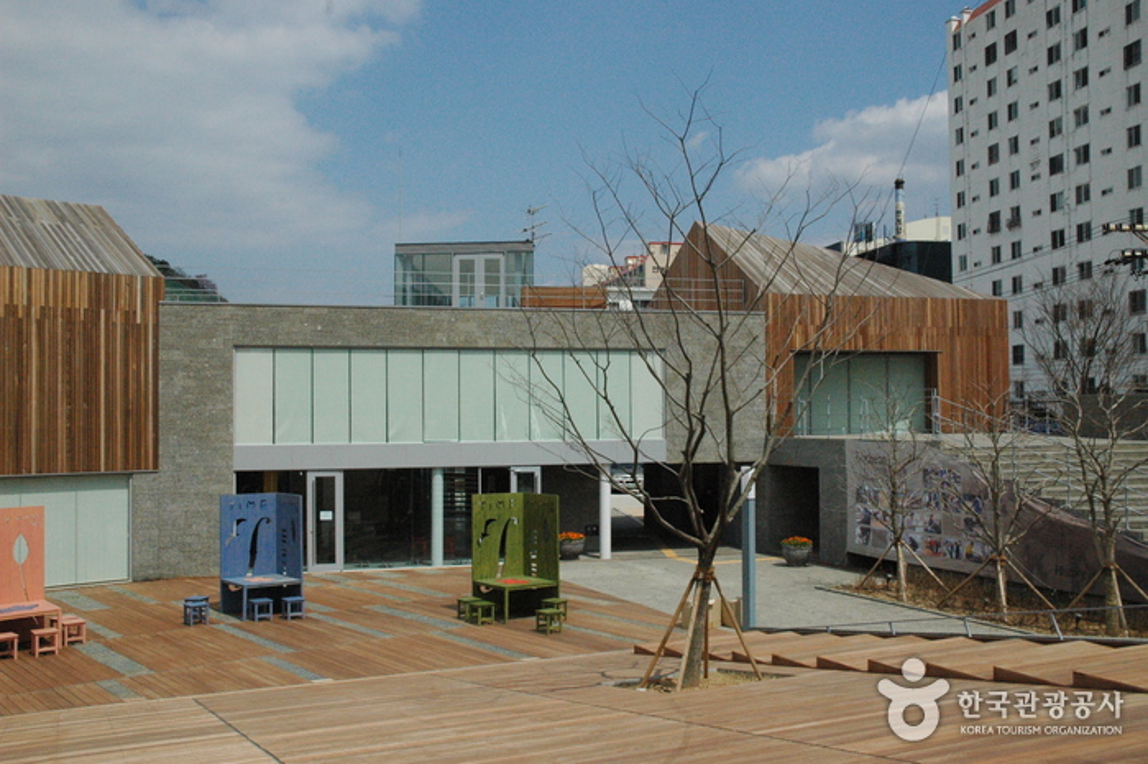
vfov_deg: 36.8
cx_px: 574
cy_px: 382
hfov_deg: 53.2
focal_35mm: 36
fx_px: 1147
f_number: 13
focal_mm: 24
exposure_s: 1/3200
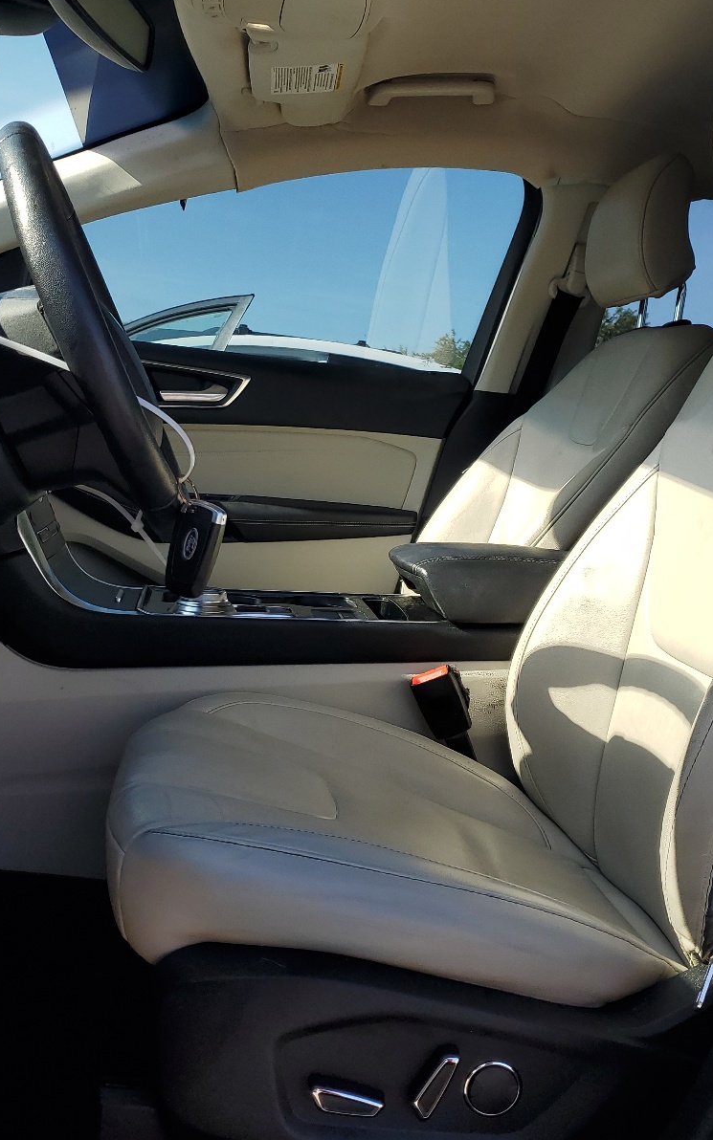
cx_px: 309
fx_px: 1150
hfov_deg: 34.4
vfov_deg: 52.7
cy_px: 567
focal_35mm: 37
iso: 50
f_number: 1.5
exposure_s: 1/1250
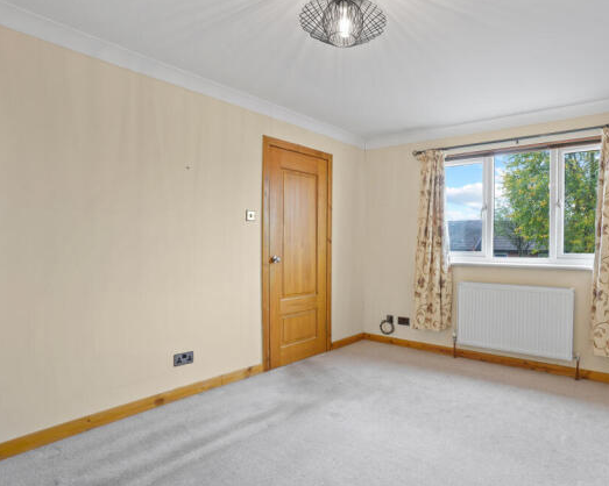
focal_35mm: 20
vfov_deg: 68.1
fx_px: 360
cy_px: 248
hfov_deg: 79.6
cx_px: 360
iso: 250
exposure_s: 1/2
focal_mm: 17
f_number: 8
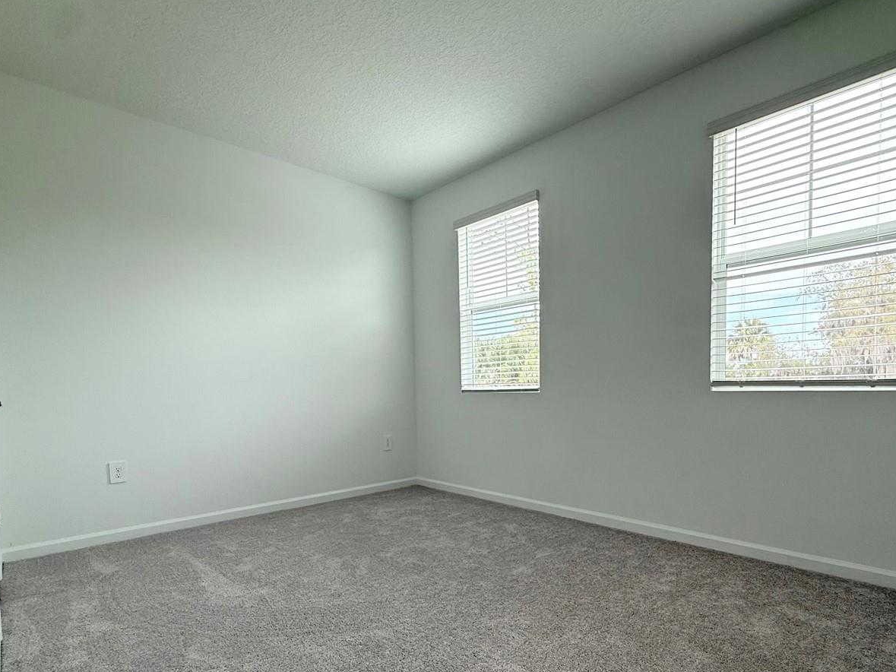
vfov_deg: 67.8
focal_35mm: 19
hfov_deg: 84.4
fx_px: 492
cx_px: 489
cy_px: 413
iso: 80
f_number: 2.2
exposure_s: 1/120
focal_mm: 2.22
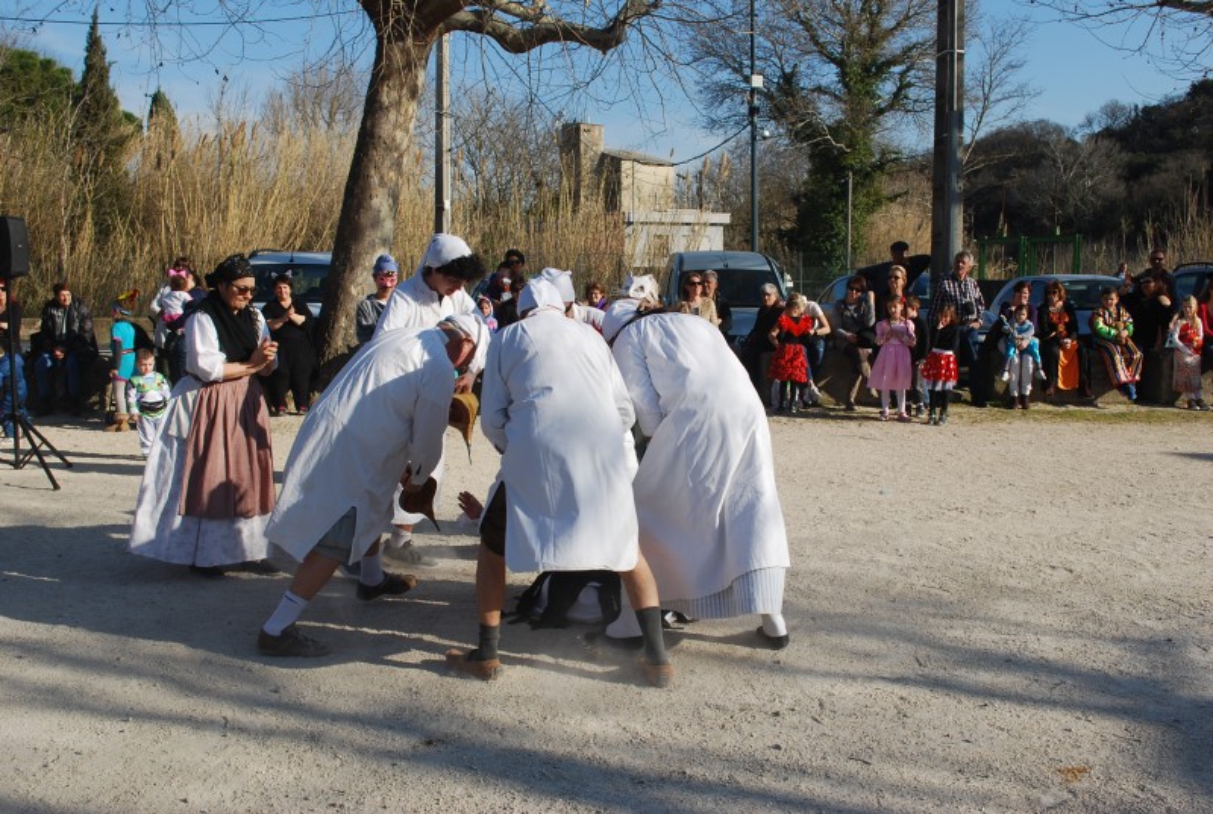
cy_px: 407
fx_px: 1215
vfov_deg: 37.0
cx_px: 606
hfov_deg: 53.0
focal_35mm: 36
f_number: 8
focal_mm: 24
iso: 100
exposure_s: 1/250
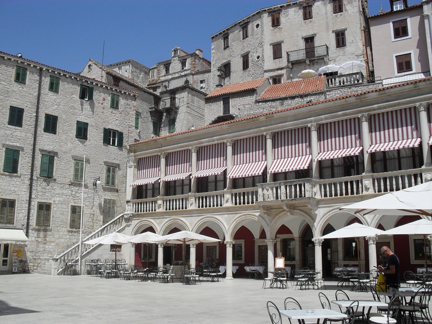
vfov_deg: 40.7
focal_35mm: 35
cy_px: 162
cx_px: 216
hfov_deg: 52.6
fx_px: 437
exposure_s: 1/500
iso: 100
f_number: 8.4
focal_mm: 6.3
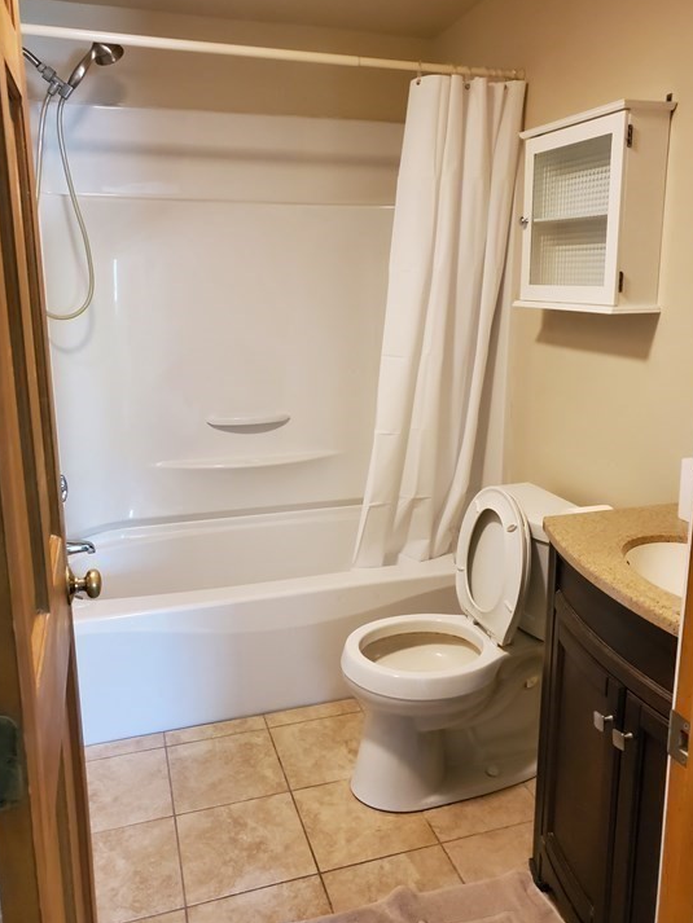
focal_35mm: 28
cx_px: 359
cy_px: 449
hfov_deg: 49.7
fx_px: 747
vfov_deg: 63.4
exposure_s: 1/40
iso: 400
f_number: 1.5
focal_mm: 4.3
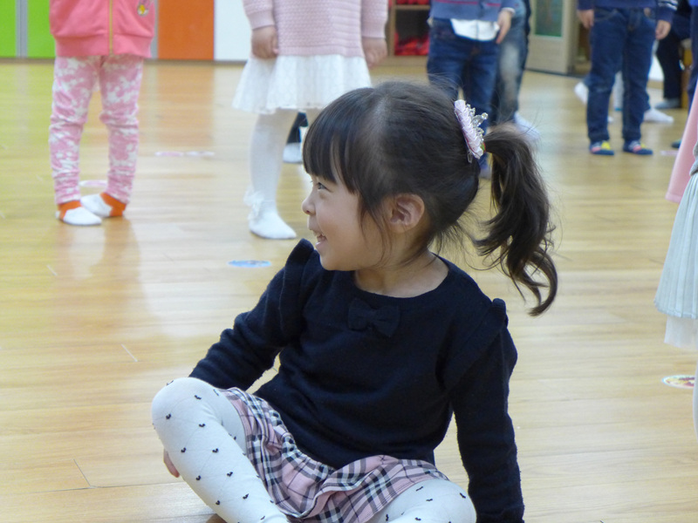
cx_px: 349
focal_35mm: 90
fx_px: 1815
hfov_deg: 21.8
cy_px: 262
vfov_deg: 16.4
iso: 800
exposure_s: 1/125
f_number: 2.3
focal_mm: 17.7
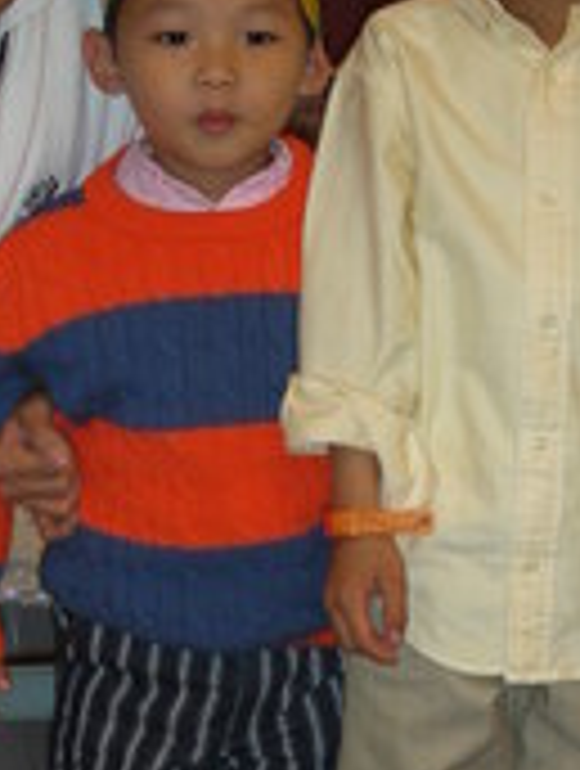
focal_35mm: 98
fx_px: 2181
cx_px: 324
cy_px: 464
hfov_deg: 15.1
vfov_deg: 20.0
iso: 50
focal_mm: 5.8
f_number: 3
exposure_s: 1/60.1
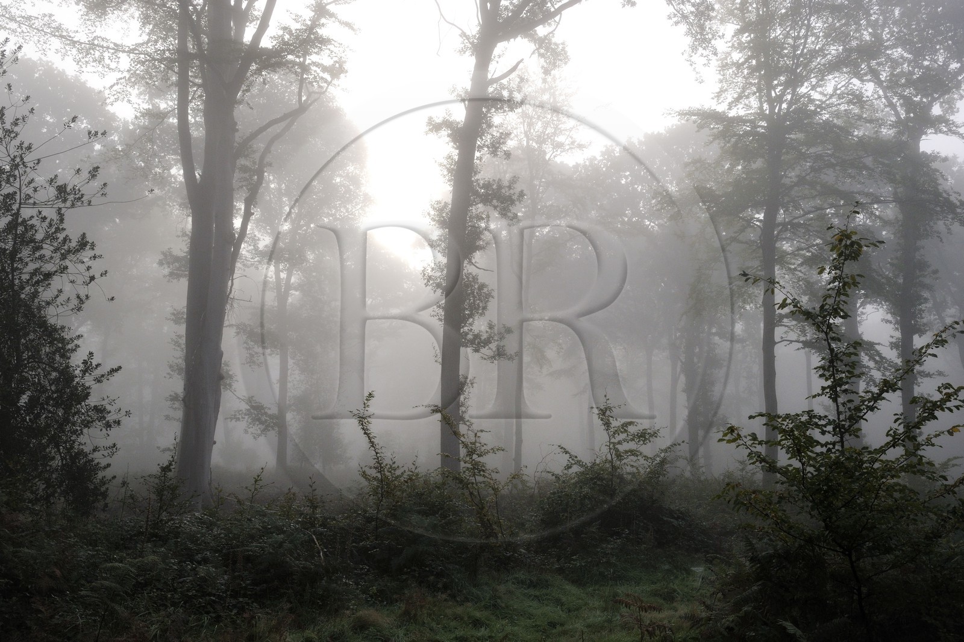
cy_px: 321
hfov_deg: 58.7
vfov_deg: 41.1
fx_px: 857
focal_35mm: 32
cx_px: 482
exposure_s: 1/160
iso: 800
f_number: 18
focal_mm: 32
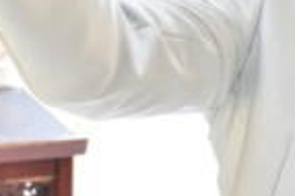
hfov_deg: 10.3
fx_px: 1588
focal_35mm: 194
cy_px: 29
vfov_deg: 7.0
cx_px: 413
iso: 1600
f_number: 5.6
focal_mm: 37
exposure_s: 1/160
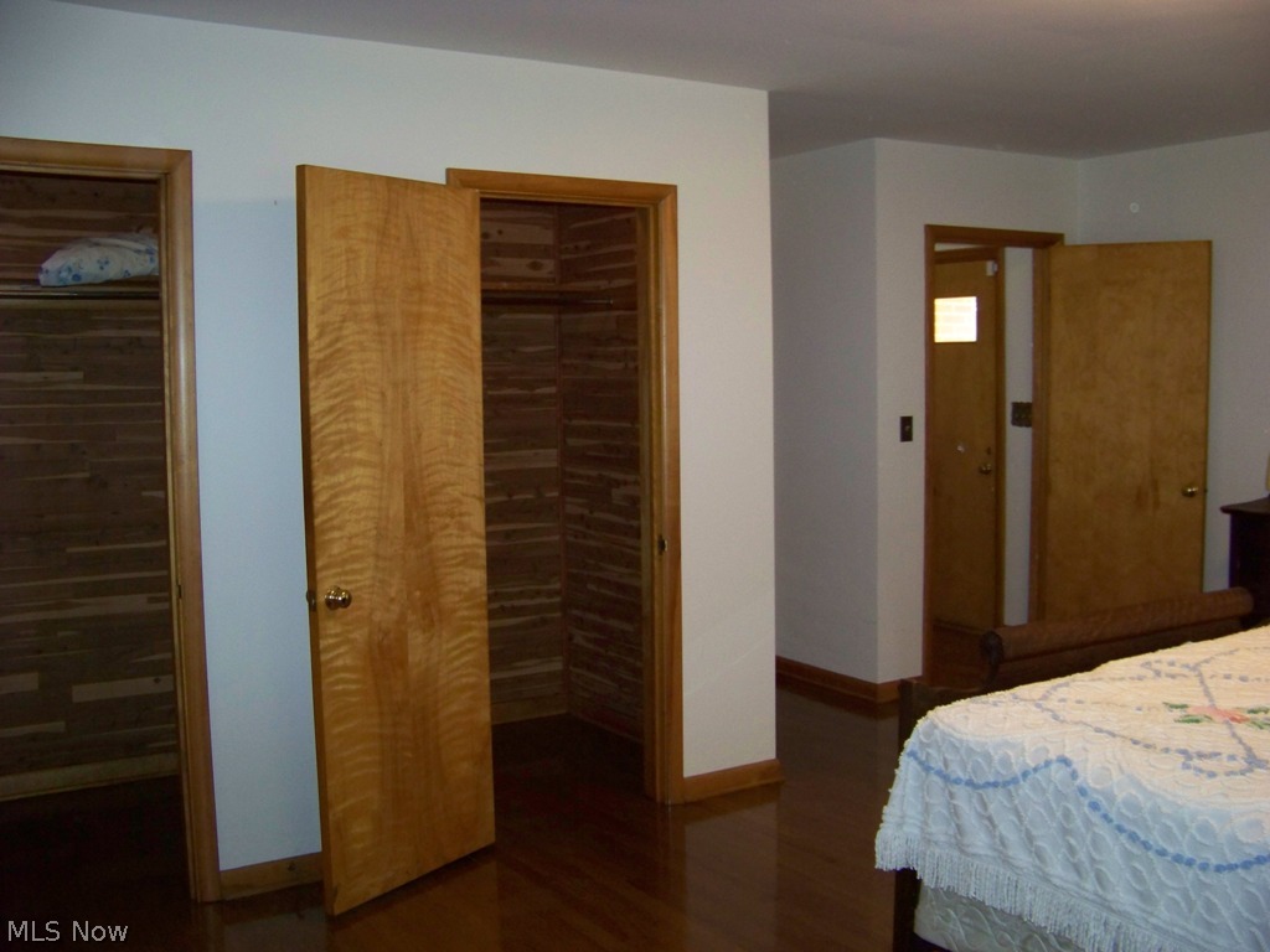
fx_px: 1321
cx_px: 635
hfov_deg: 51.4
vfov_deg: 39.7
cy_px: 476
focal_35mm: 36
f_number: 2.8
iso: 200
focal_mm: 5.85
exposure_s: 1/30
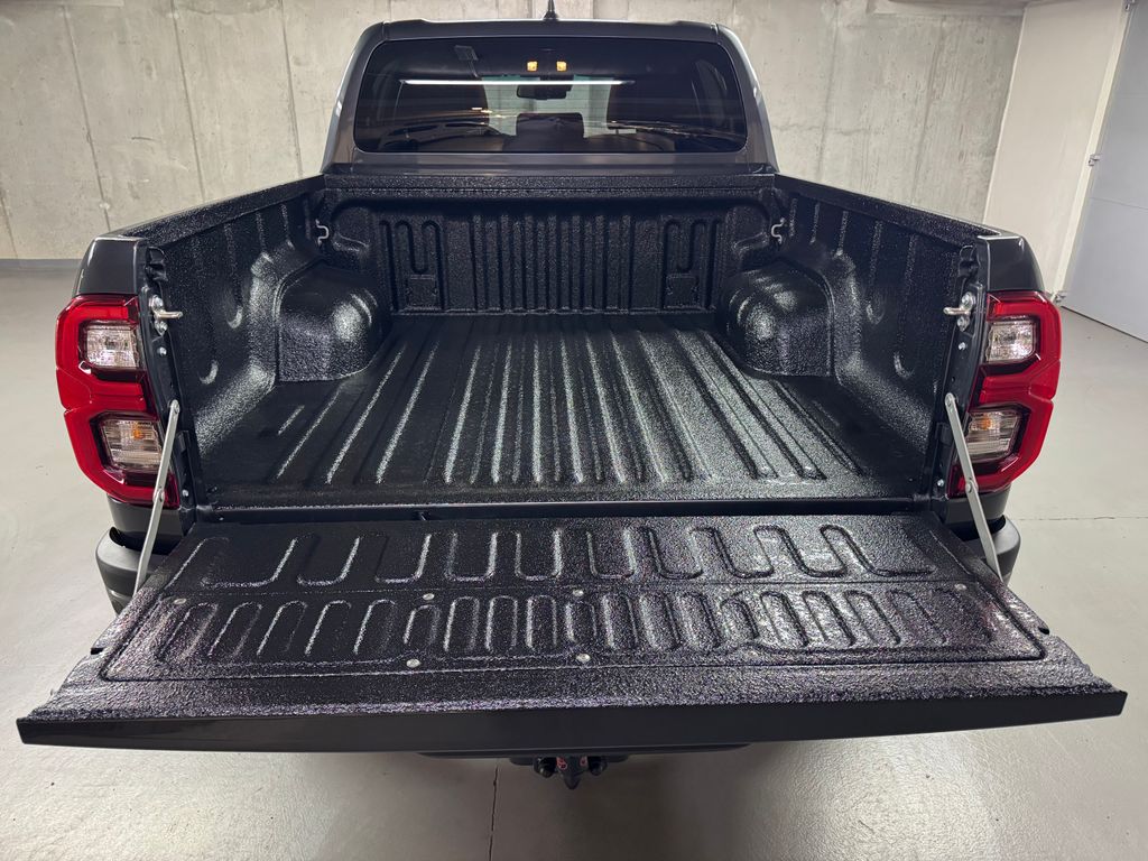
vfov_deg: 56.8
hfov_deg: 71.6
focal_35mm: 24
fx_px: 796
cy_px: 430
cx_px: 574
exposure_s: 1/50
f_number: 1.78
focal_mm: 6.76
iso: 640
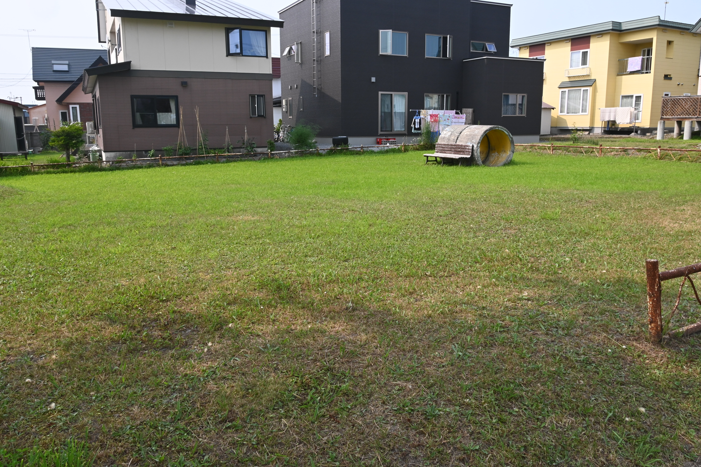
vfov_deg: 47.9
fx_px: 526
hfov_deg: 67.4
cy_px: 234
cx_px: 350
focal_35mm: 27
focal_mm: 18
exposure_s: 1/100
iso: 400
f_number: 20
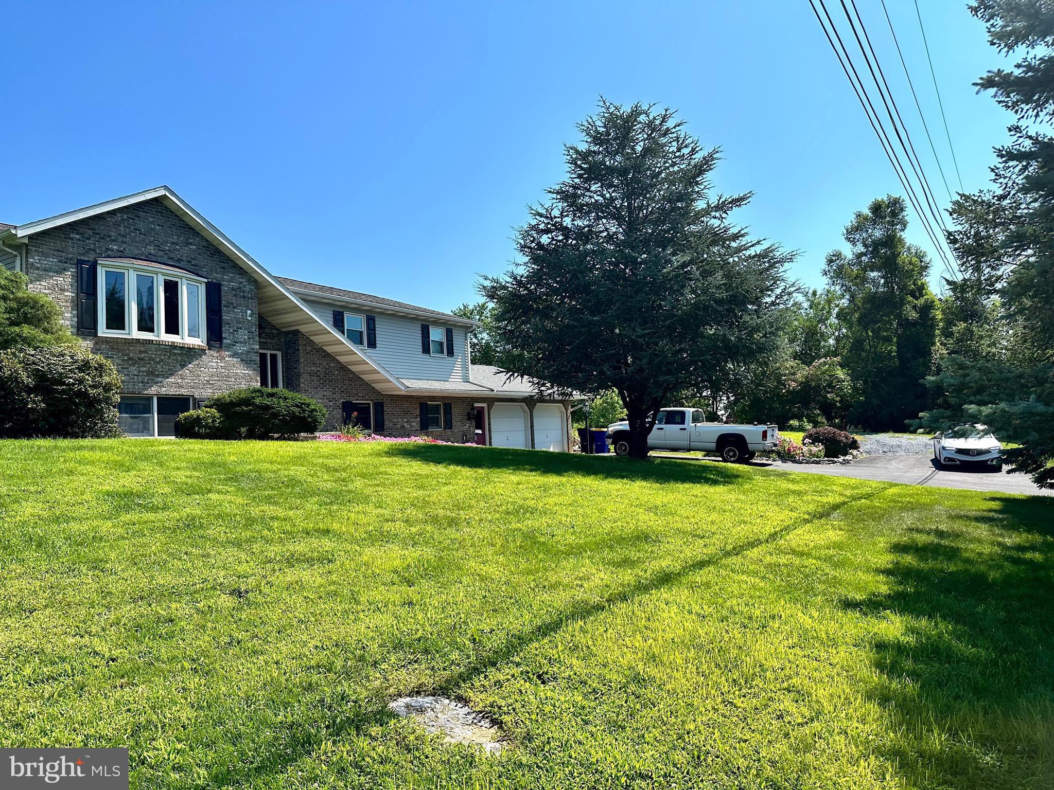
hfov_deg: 71.6
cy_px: 395
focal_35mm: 24
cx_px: 527
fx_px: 731
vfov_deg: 56.8
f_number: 1.78
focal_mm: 6.86
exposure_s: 1/4545
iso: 80
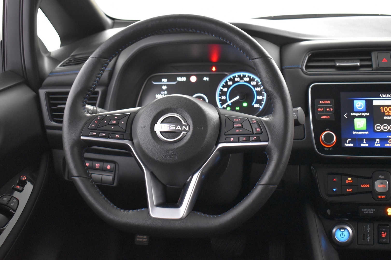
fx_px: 489
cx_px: 196
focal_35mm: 45
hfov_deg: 43.6
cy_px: 130
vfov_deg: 29.9
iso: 3200
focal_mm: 30
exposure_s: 1/15
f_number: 4.2
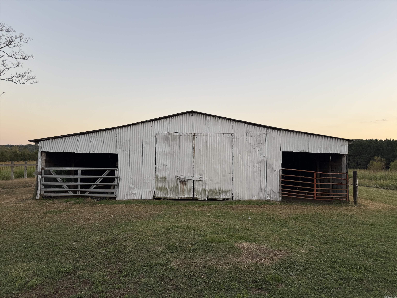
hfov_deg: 71.6
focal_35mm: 24
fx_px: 275
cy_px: 149
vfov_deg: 56.8
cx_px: 198
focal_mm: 6.76
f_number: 1.78
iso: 64
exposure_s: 1/149
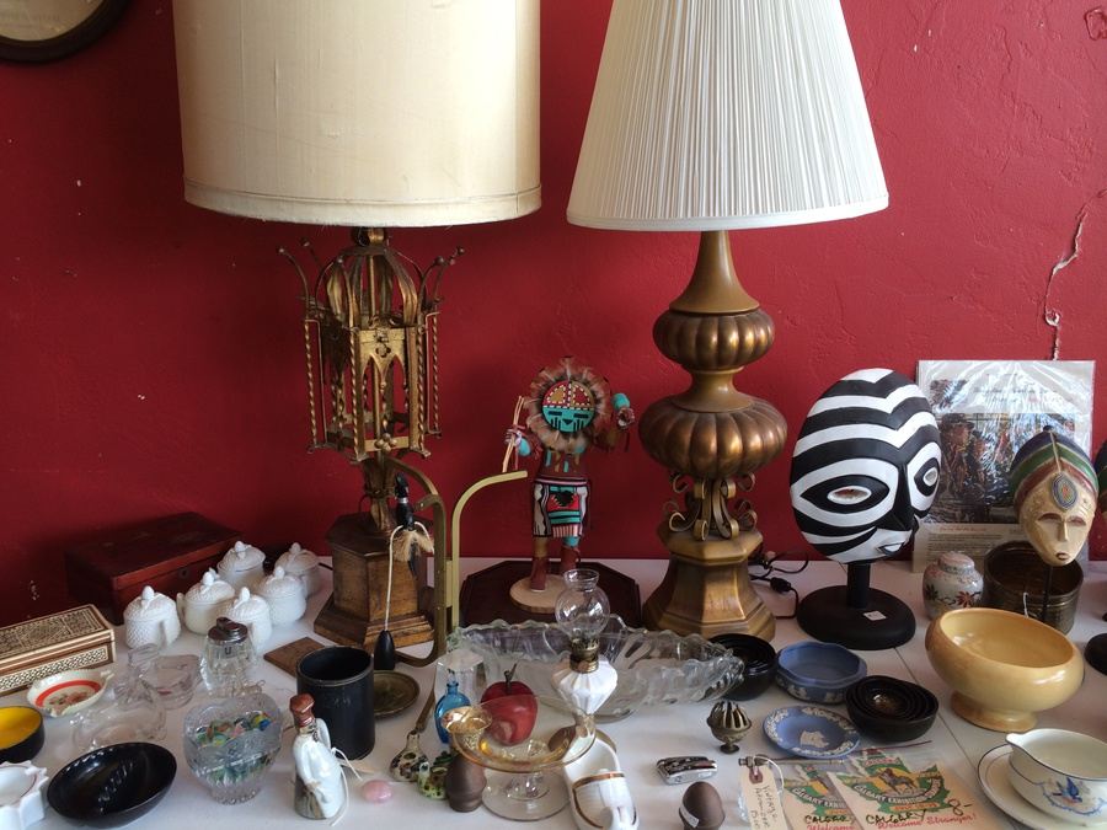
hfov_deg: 60.0
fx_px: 959
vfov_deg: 46.8
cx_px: 554
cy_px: 415
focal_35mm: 30
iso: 32
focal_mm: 4.12
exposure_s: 1/60
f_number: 2.2
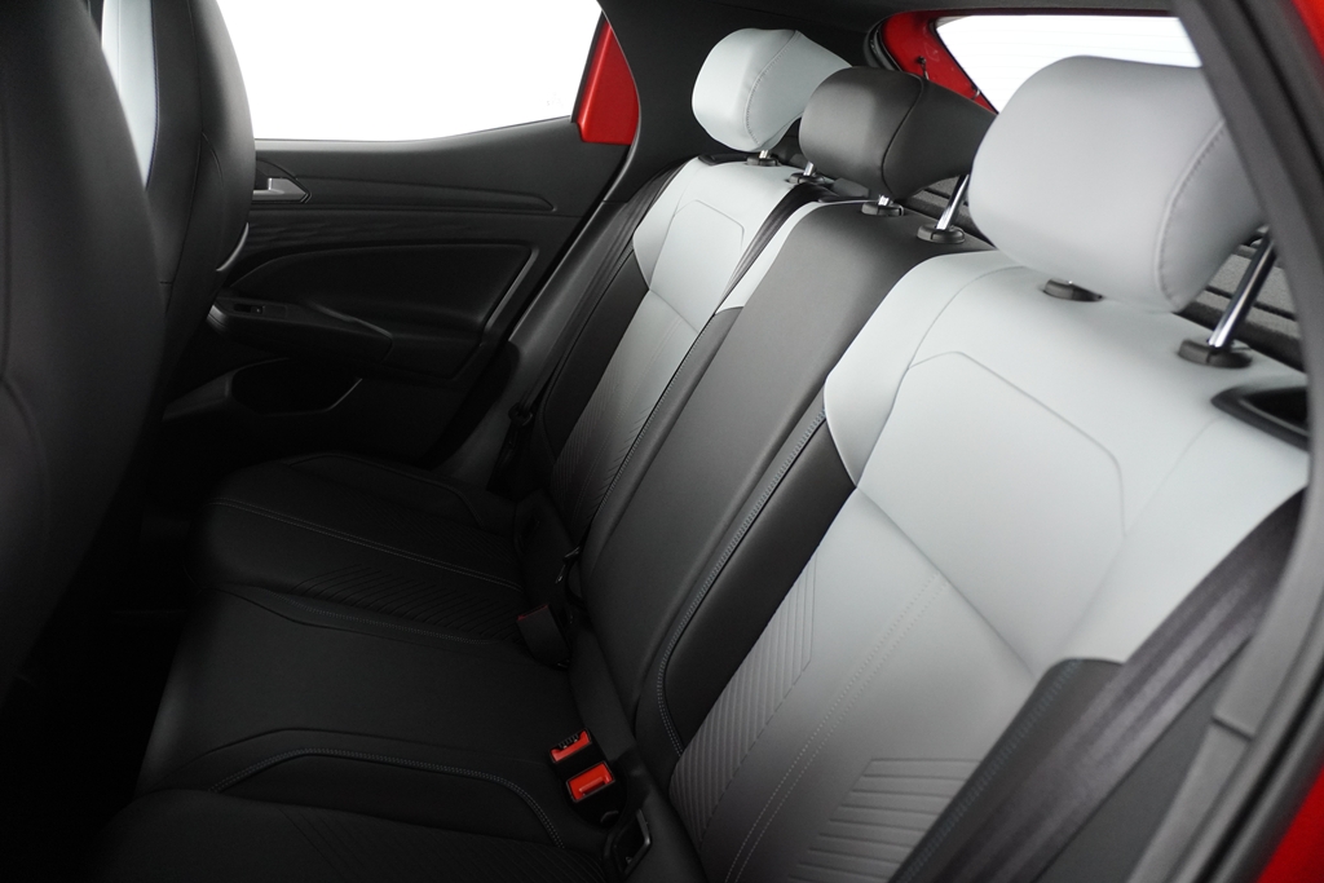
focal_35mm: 26
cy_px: 442
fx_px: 938
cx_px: 662
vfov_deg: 50.4
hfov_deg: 70.4
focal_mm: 17
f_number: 2.8
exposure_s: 1/160
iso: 2000
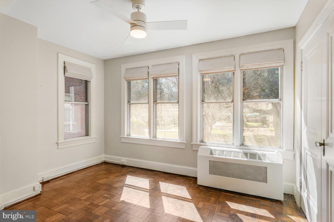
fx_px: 176
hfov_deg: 86.9
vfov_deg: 64.6
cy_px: 111
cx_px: 167
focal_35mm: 19
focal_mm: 19
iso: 200
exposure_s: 1/13
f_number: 8
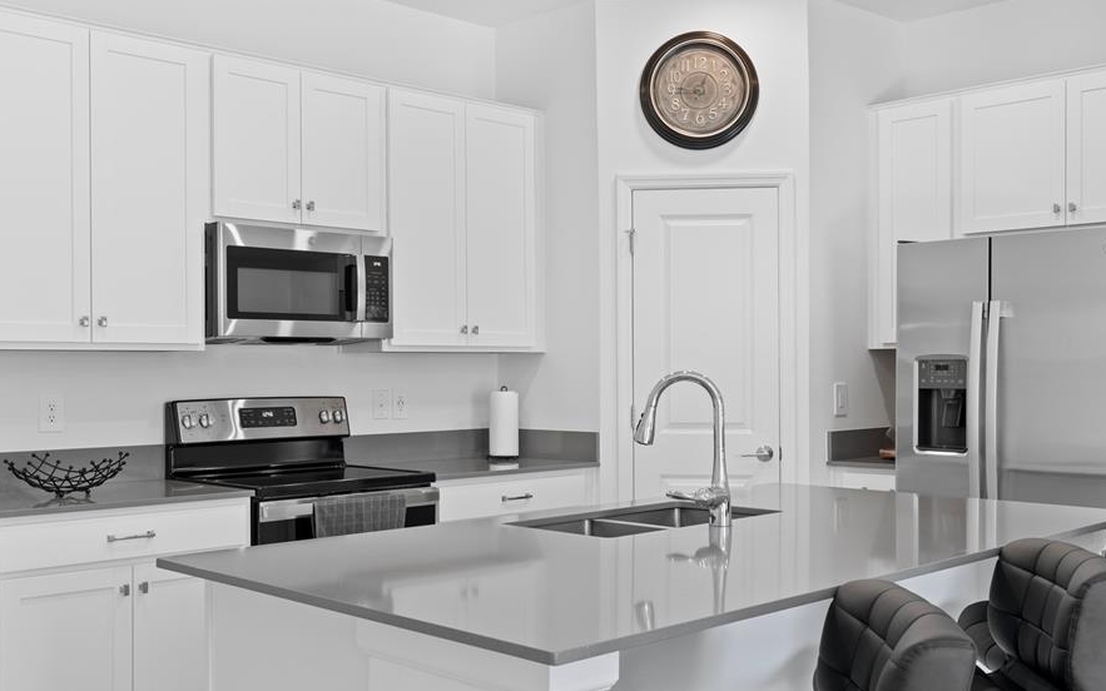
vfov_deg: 32.7
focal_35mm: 39
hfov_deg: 50.4
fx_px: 1176
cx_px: 549
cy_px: 384
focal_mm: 33
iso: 100
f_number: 9
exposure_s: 1/1.67
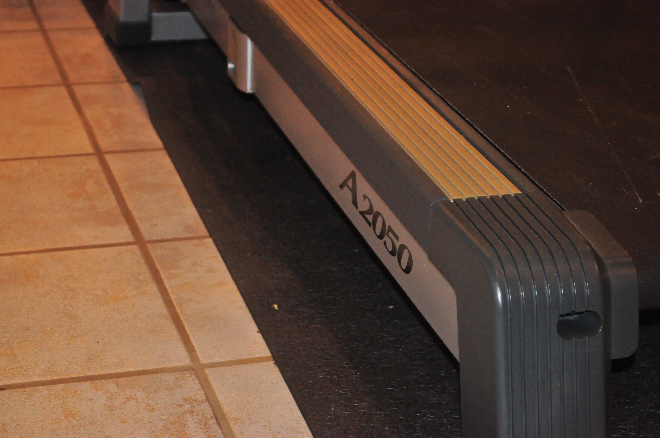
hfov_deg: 24.6
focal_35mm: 82
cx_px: 330
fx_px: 1511
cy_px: 219
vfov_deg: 16.5
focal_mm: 55
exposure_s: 1/125
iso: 2500
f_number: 5.6
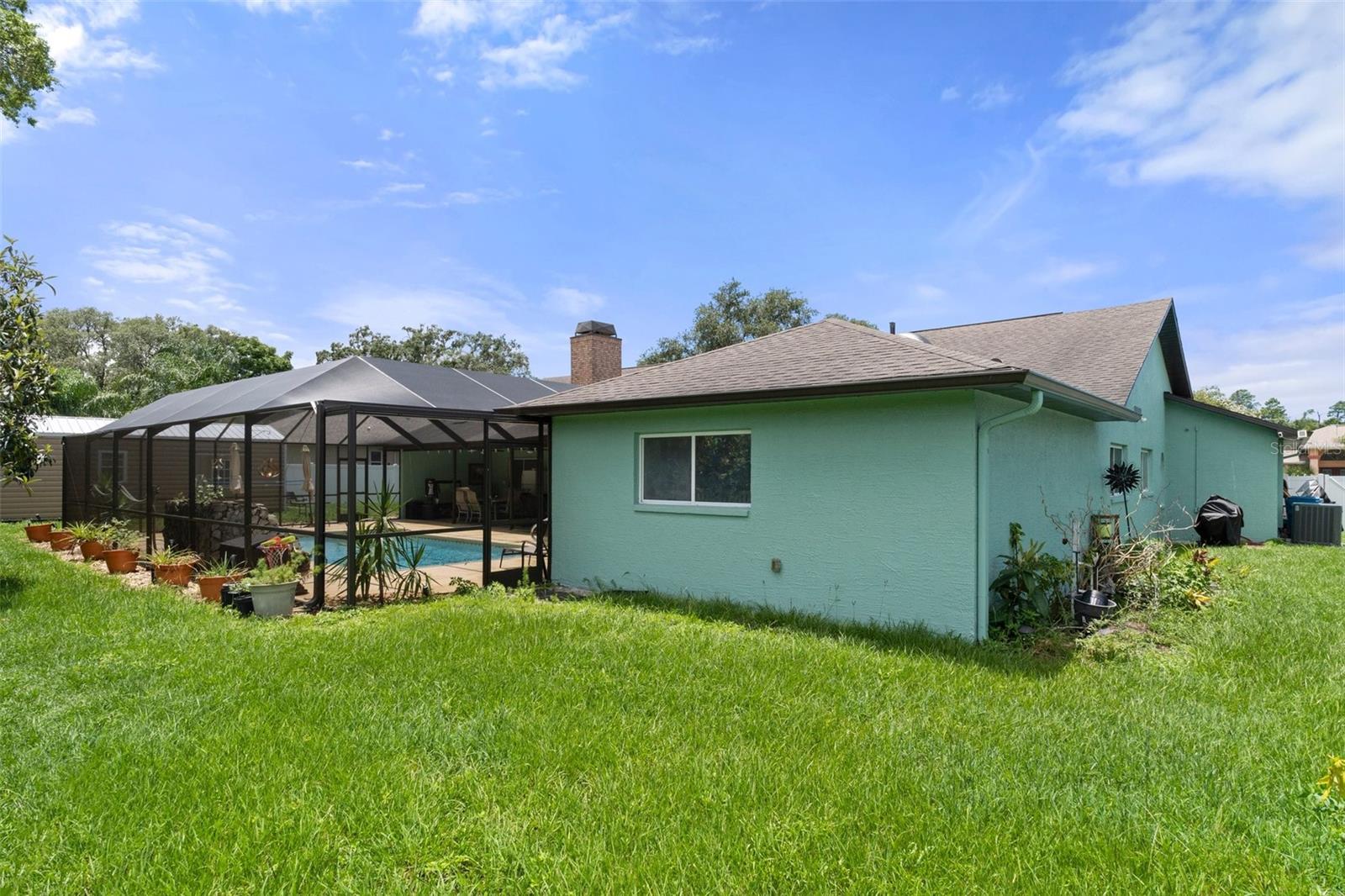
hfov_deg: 90.0
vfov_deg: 67.4
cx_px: 672
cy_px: 448
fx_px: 672
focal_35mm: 18
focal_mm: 12
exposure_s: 1/250
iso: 320
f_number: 8
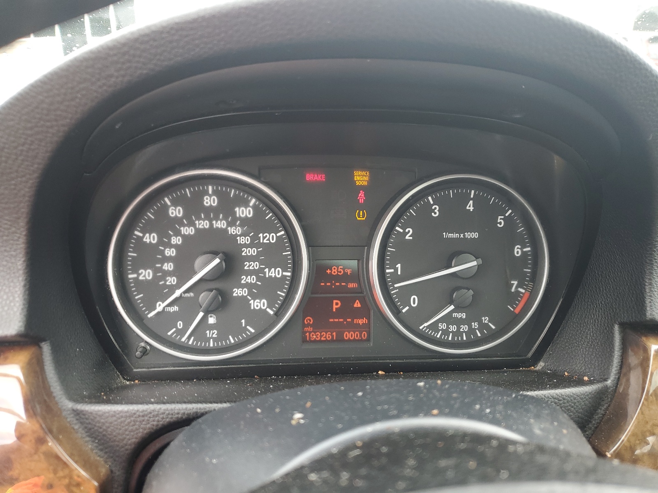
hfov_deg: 67.3
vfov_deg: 53.1
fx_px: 494
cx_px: 329
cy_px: 246
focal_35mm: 26
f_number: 1.5
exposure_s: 1/120
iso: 53
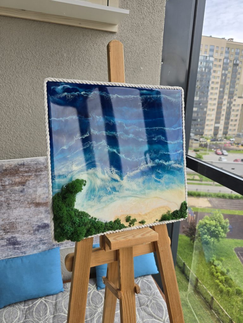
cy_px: 162
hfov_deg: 58.9
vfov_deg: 73.9
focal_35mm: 23
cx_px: 122
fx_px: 215
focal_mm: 6.3
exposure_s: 1/180
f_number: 1.7
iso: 12
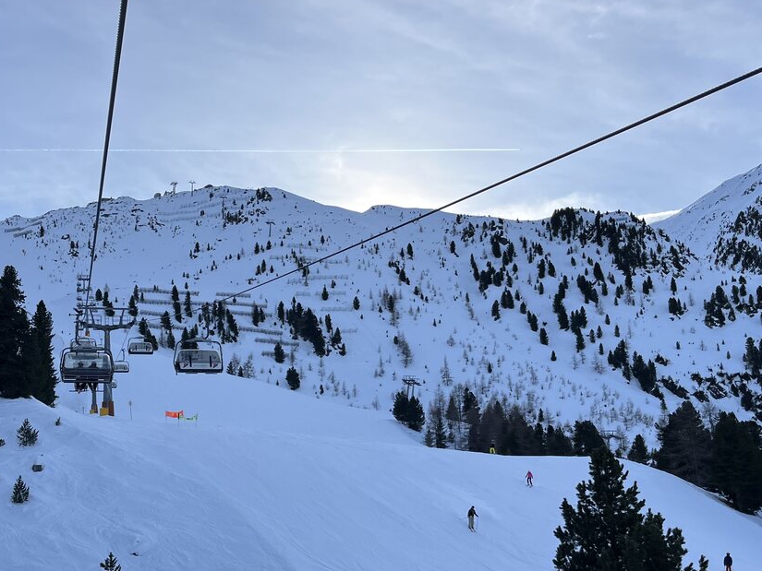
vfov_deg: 33.2
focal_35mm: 43
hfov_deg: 43.7
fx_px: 947
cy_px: 403
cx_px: 314
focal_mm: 5.1
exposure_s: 1/4149
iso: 50
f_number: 1.6
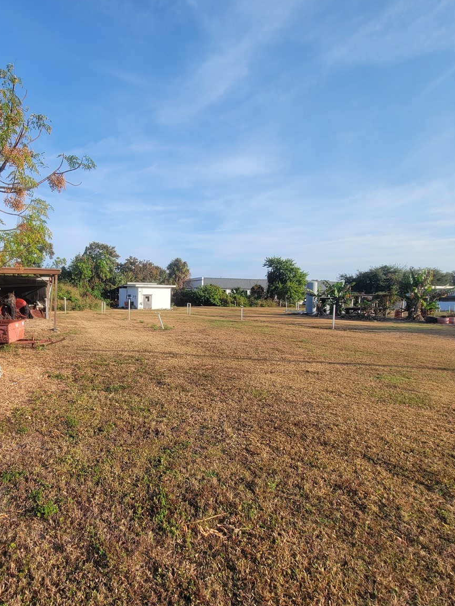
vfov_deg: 87.7
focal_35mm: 18
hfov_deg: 68.0
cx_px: 126
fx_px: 315
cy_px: 308
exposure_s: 1/989
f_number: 2.2
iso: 50
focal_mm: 2.2
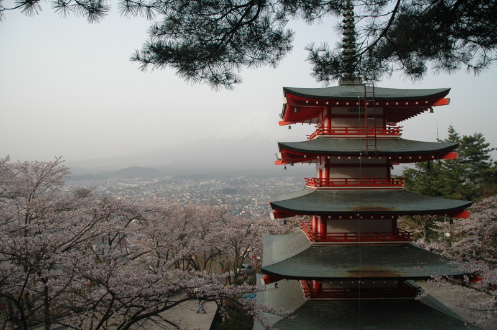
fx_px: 372
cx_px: 248
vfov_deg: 47.8
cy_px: 165
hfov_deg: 67.5
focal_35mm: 27
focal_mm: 18
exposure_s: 1/160
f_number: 6.3
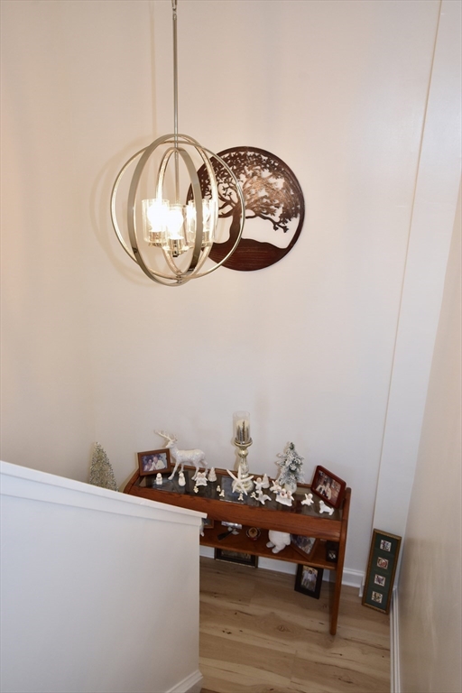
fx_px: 577
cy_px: 346
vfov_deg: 61.9
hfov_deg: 43.6
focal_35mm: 30
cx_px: 231
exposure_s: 1/60
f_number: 5.6
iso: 640
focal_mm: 20
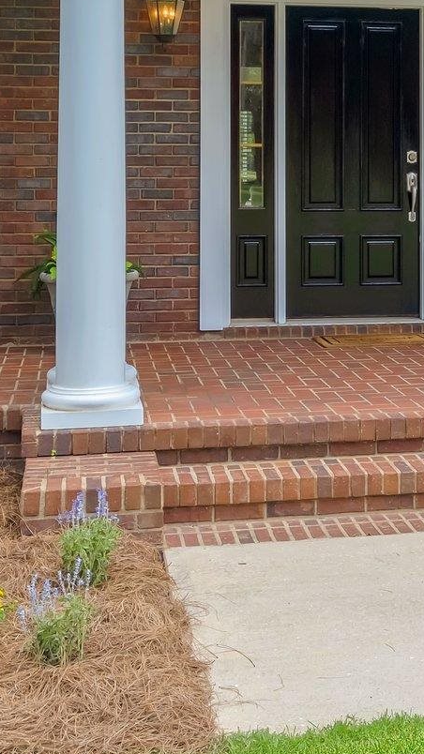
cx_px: 463
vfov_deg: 32.0
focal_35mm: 64
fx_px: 1280
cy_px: 160
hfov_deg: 18.1
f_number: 8
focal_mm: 15.9
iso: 320
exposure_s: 1/340
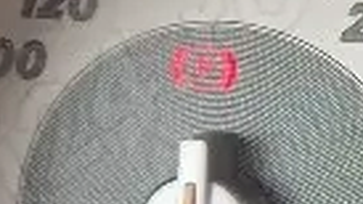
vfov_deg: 5.0
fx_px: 2338
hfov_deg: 8.1
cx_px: 885
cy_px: 269
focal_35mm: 243
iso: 25
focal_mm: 5.4
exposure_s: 1/217
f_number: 1.8
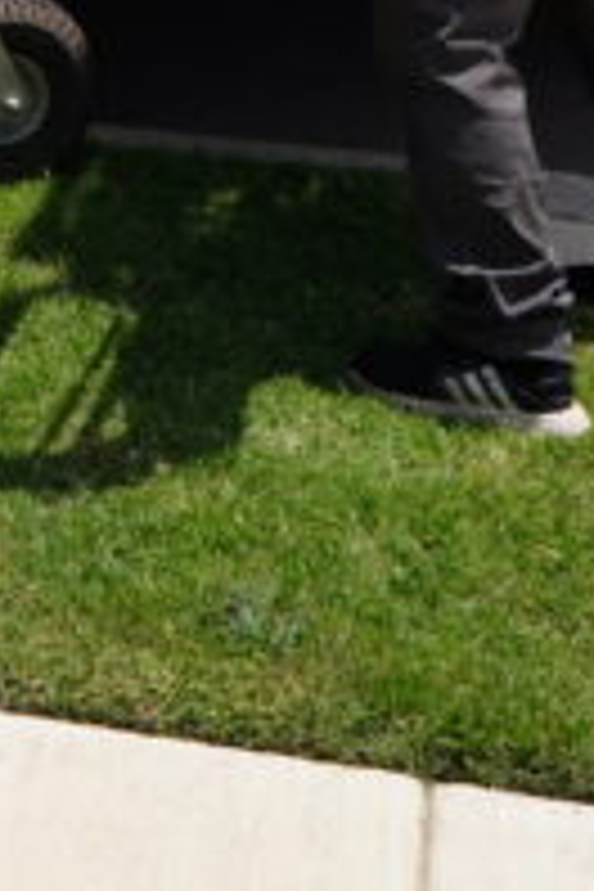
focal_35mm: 124
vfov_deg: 13.2
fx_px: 3069
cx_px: -322
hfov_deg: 10.6
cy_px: -1125
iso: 100
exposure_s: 1/640
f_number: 5
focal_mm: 16
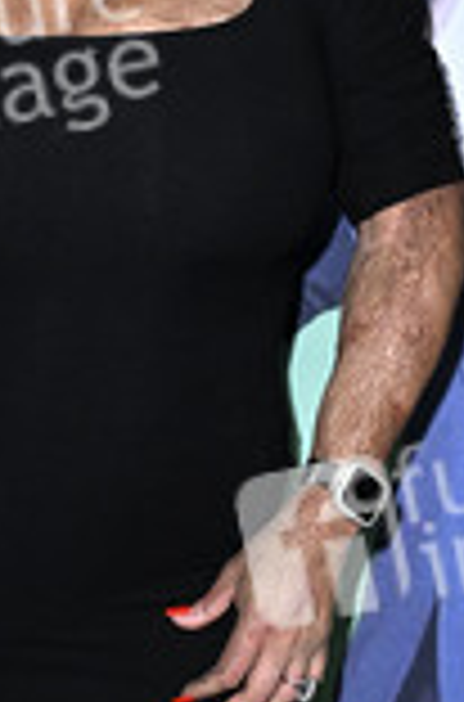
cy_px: 297
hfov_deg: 10.8
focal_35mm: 126
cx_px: 59
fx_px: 2452
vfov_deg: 16.3
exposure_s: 1/200
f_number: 5.6
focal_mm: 49
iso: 1600
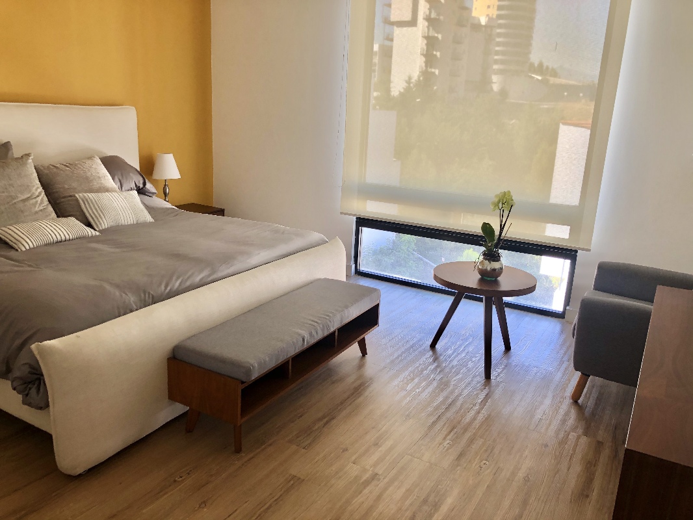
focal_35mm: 28
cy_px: 260
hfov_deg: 63.4
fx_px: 561
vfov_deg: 49.8
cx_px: 346
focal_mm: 3.99
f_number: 1.8
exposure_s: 1/120
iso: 40
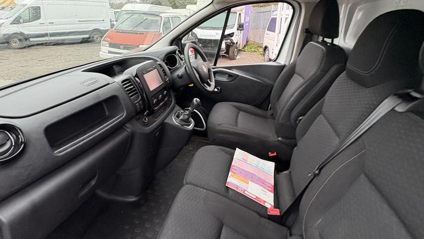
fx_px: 214
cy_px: 77
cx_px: 190
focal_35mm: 19
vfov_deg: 56.9
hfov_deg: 89.2
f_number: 2.2
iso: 250
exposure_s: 1/96
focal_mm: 2.22
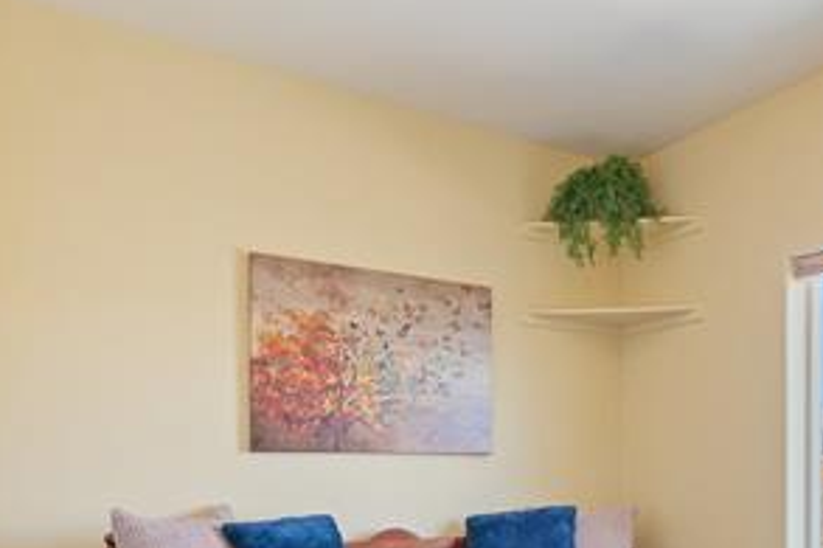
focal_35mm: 35
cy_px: 483
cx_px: 640
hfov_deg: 51.6
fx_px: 800
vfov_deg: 35.8
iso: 100
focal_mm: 16
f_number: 7.1
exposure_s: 1/3
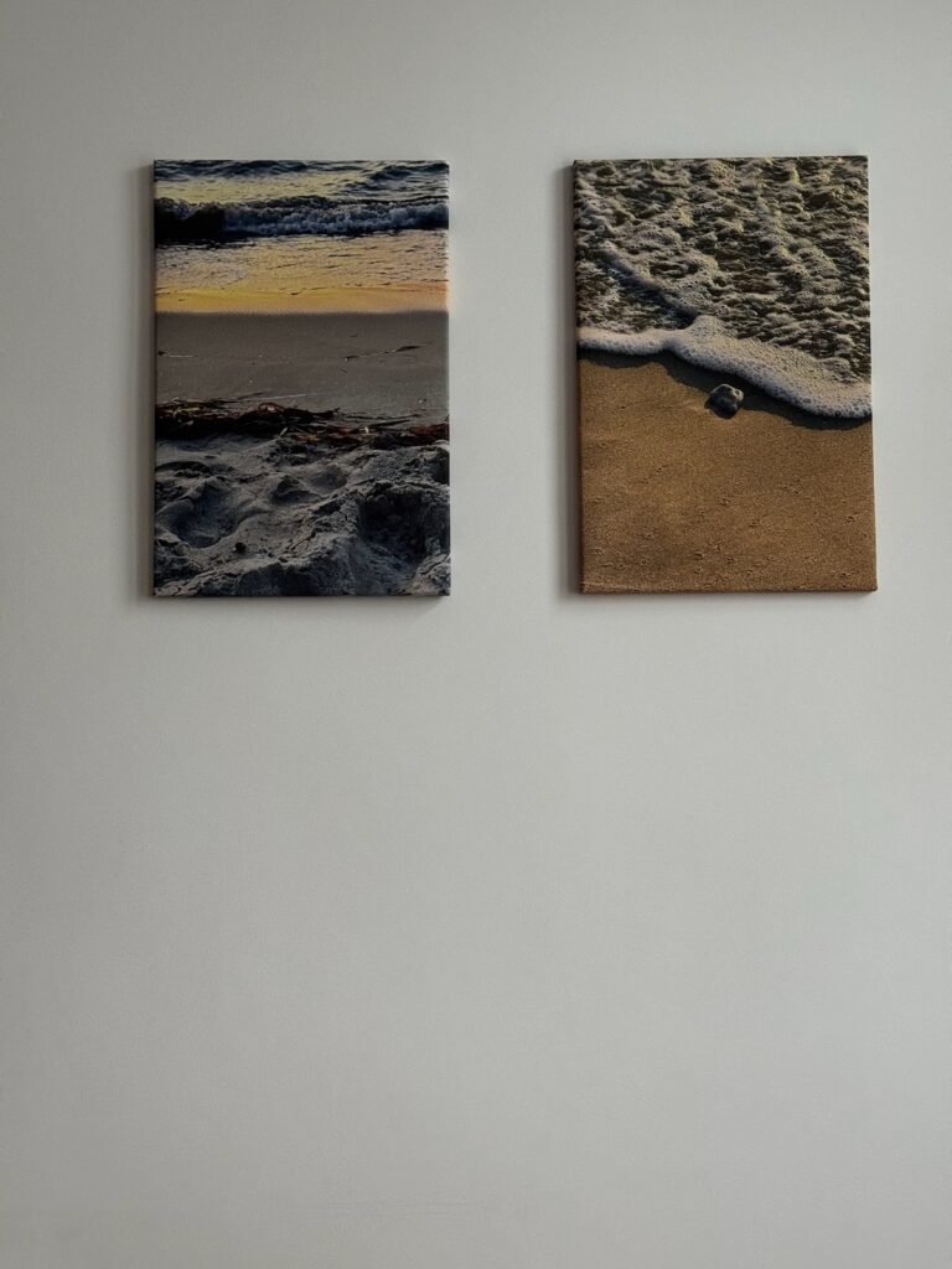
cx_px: 476
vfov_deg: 39.7
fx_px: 1760
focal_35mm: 48
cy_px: 634
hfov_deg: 30.3
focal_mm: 6.76
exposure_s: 1/40
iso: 400
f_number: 1.78
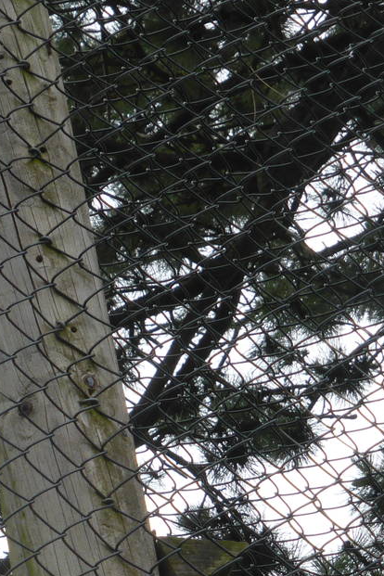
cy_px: 481
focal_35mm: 327
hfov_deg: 4.2
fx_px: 5232
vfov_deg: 6.3
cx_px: -323
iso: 100
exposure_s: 1/80
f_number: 5.4
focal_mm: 21.8
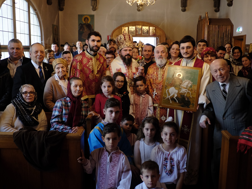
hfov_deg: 52.6
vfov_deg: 40.6
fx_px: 255
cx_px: 130
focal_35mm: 35
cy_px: 82
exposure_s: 1/100
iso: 1600
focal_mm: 18
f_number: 2
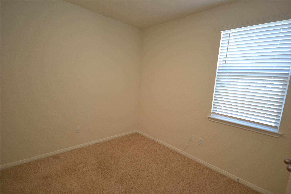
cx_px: 146
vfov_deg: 67.4
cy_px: 97
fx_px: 145
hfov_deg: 90.0
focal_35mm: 18
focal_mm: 12
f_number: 4.5
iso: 800
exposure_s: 1/60
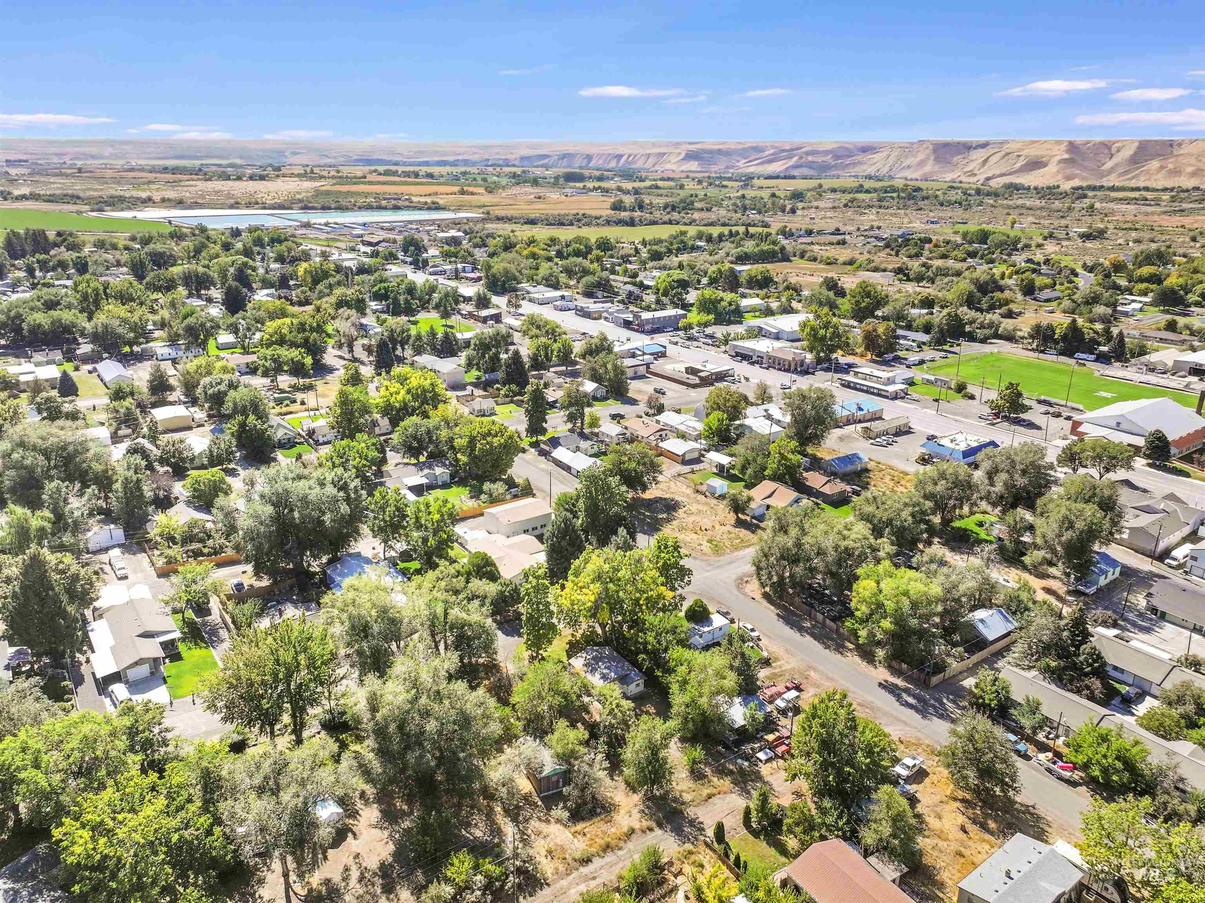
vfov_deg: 56.8
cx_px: 602
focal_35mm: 24
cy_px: 452
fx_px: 835
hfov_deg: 71.6
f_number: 2.8
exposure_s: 1/2000
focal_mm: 12.29
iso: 330
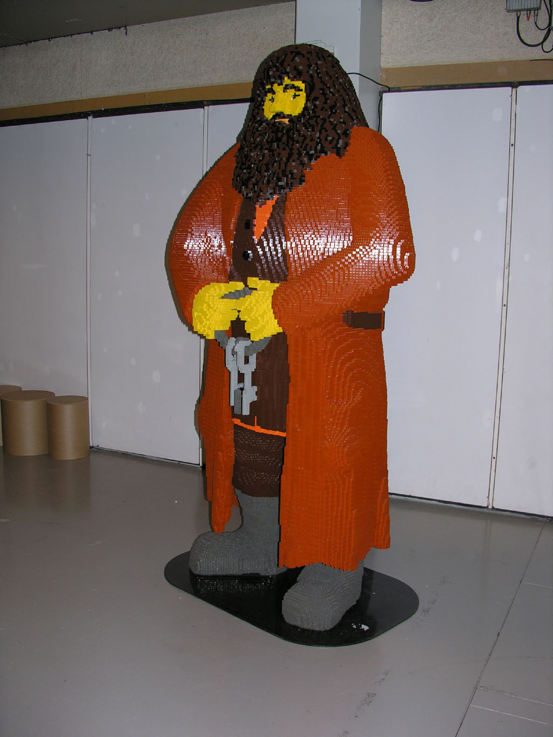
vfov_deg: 52.6
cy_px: 368
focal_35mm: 35
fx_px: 745
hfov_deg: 40.7
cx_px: 276
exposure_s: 1/60.1
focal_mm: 8.9
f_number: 2.8
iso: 67
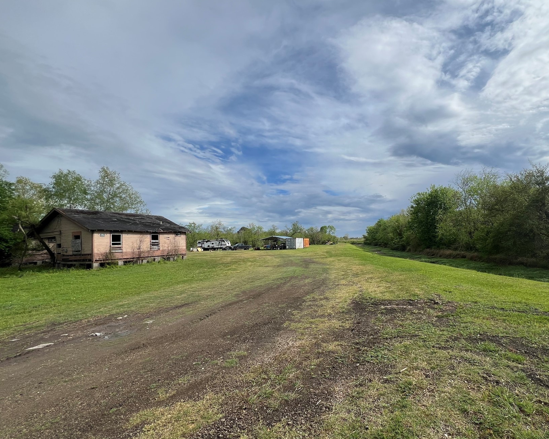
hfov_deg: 91.7
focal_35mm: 16
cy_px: 224
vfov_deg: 80.4
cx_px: 334
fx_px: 260
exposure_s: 1/2597
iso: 32
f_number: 1.8
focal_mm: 1.57
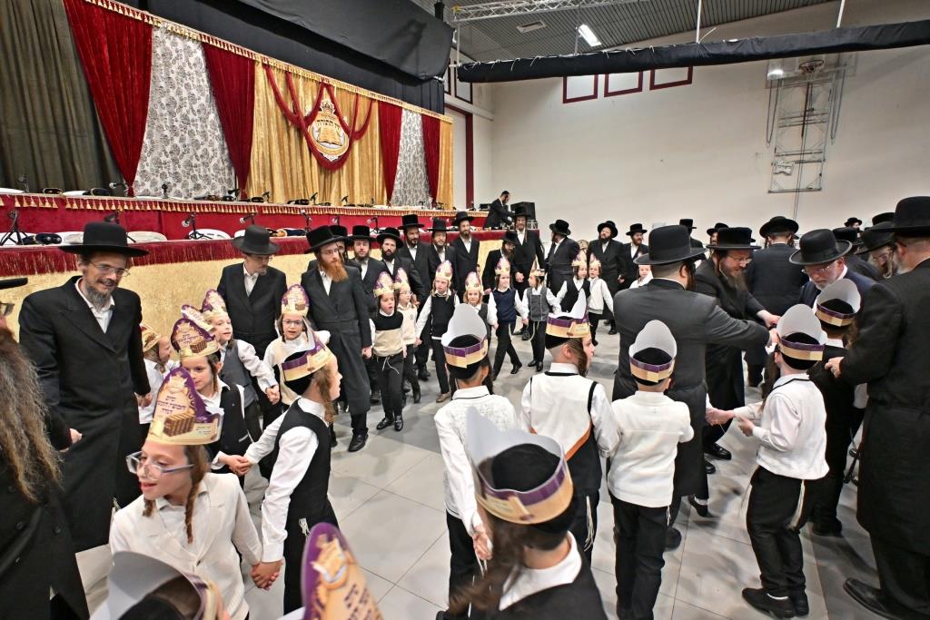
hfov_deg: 90.0
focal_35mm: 18
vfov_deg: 67.4
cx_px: 465
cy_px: 310
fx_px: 465
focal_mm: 12
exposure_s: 1/160
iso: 800
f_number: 3.5
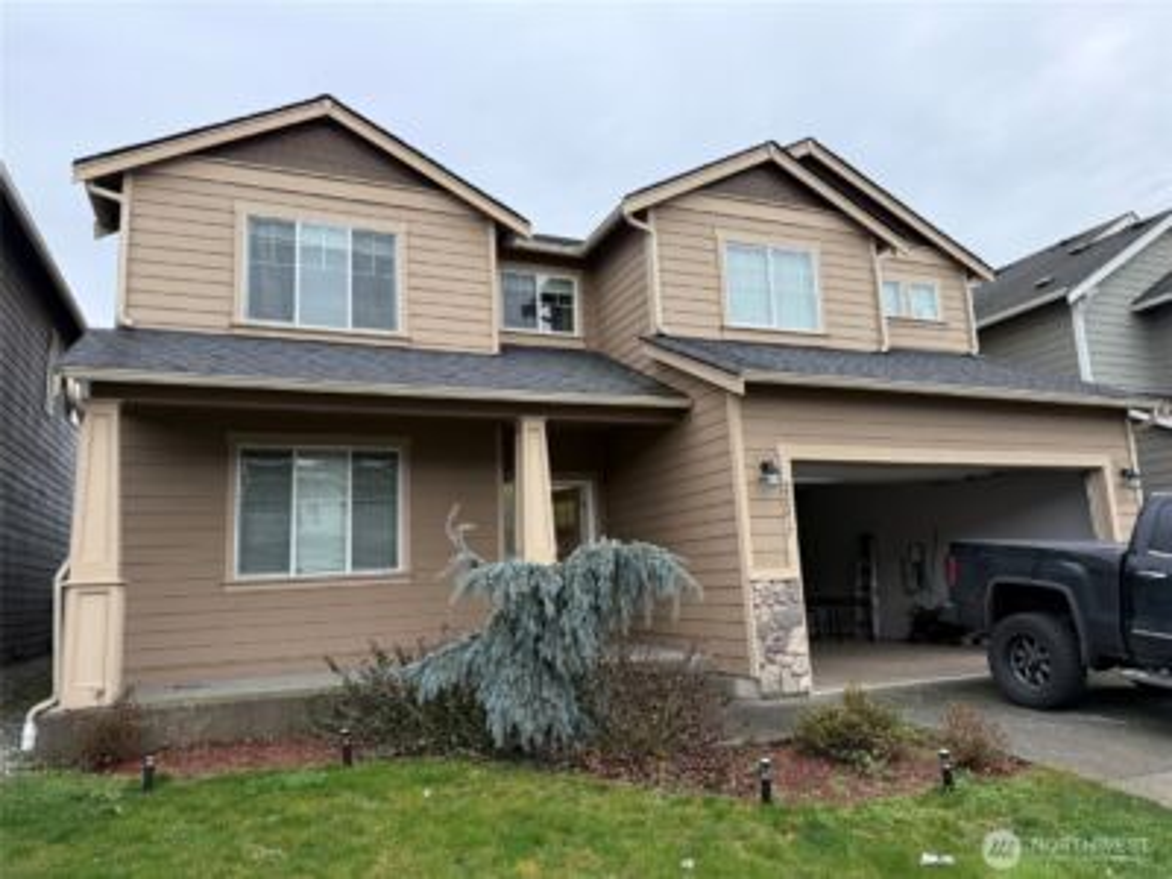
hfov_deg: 71.6
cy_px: 440
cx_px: 586
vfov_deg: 56.8
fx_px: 813
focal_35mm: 24
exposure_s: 1/160
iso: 100
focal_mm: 6.76
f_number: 1.78
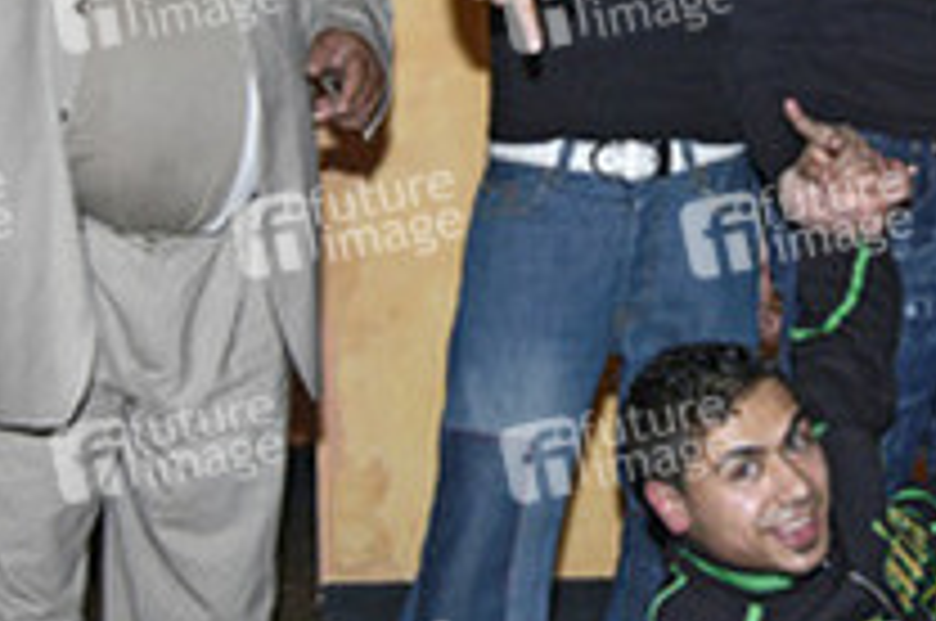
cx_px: 677
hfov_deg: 25.8
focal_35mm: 78
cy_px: 112
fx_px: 2025
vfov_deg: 17.3
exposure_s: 1/40
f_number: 5
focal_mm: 24
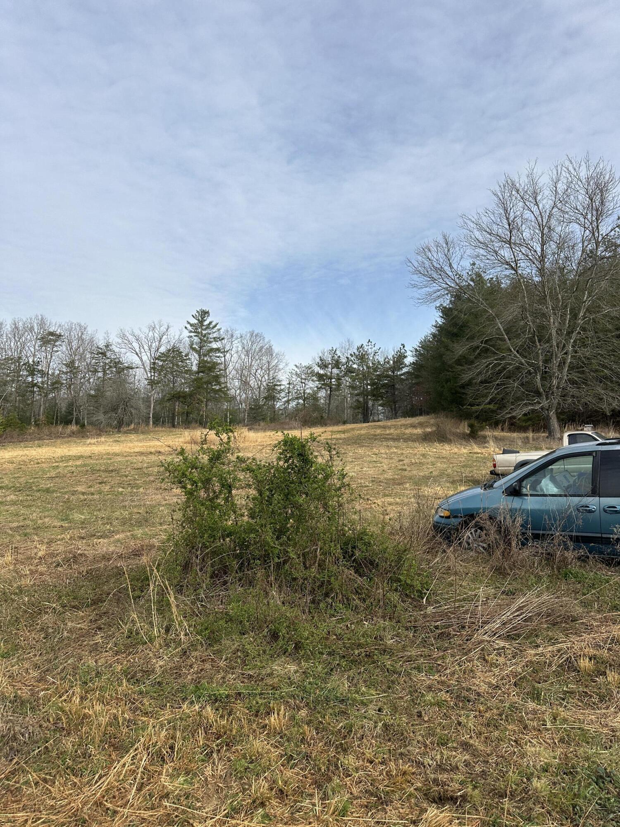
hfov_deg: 56.8
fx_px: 573
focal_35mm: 24
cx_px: 310
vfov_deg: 71.6
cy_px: 414
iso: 80
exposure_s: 1/3356
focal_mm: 6.86
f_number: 1.78
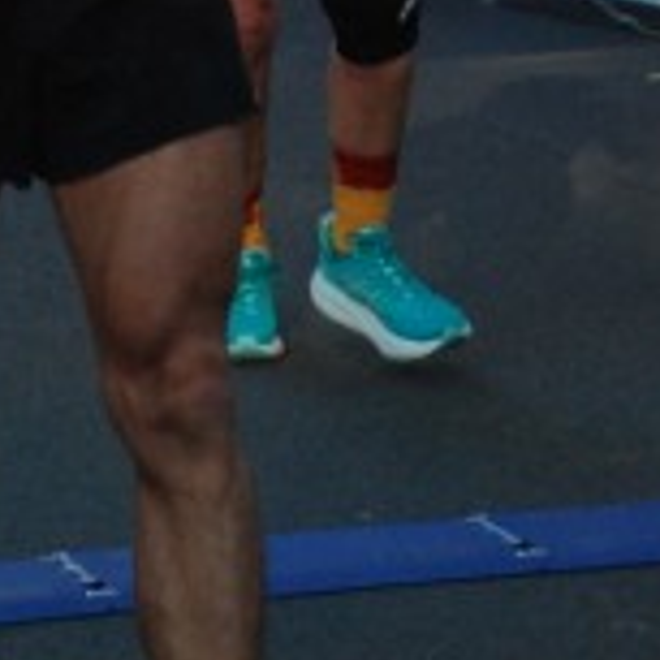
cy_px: -380
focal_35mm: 351
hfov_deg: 5.0
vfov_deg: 4.9
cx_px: 58
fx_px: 7571
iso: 1000
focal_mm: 70
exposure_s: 1/400
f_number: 5.6
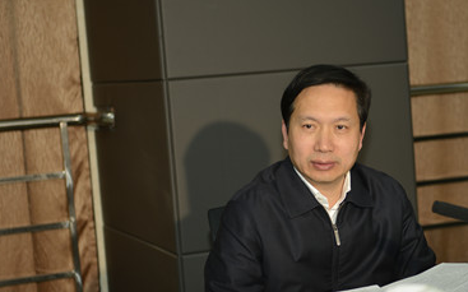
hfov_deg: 22.2
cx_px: 309
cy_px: 195
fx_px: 1186
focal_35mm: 93
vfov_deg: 14.0
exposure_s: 1/80
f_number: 2.8
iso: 200
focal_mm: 62
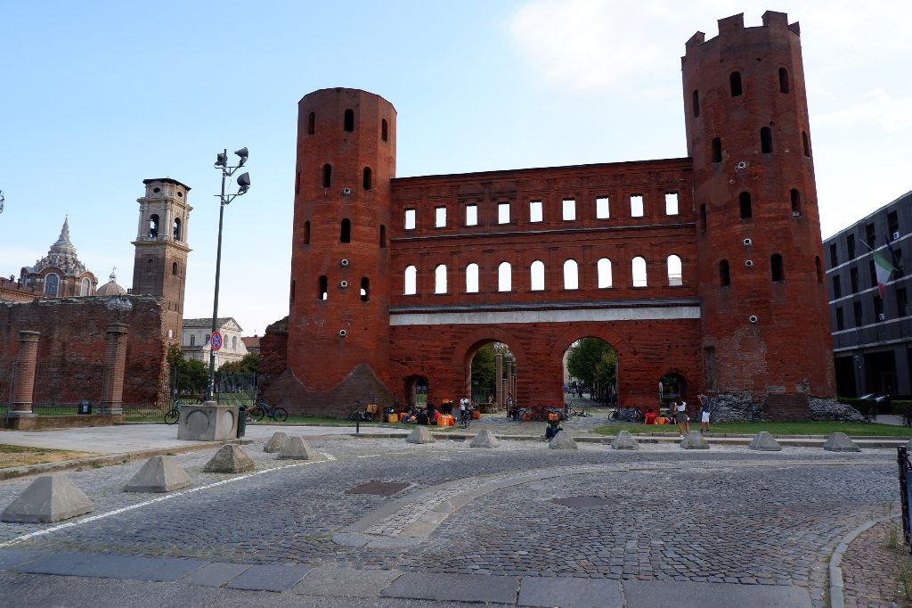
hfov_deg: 76.1
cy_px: 304
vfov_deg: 55.1
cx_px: 456
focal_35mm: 23
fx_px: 582
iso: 200
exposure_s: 1/150
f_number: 6.4
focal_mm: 15
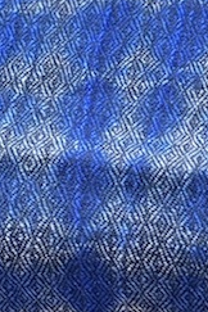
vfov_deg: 10.0
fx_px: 1777
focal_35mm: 205
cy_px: 65
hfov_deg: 6.7
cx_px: 129
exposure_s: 1/67
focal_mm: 6.76
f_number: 1.78
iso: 100
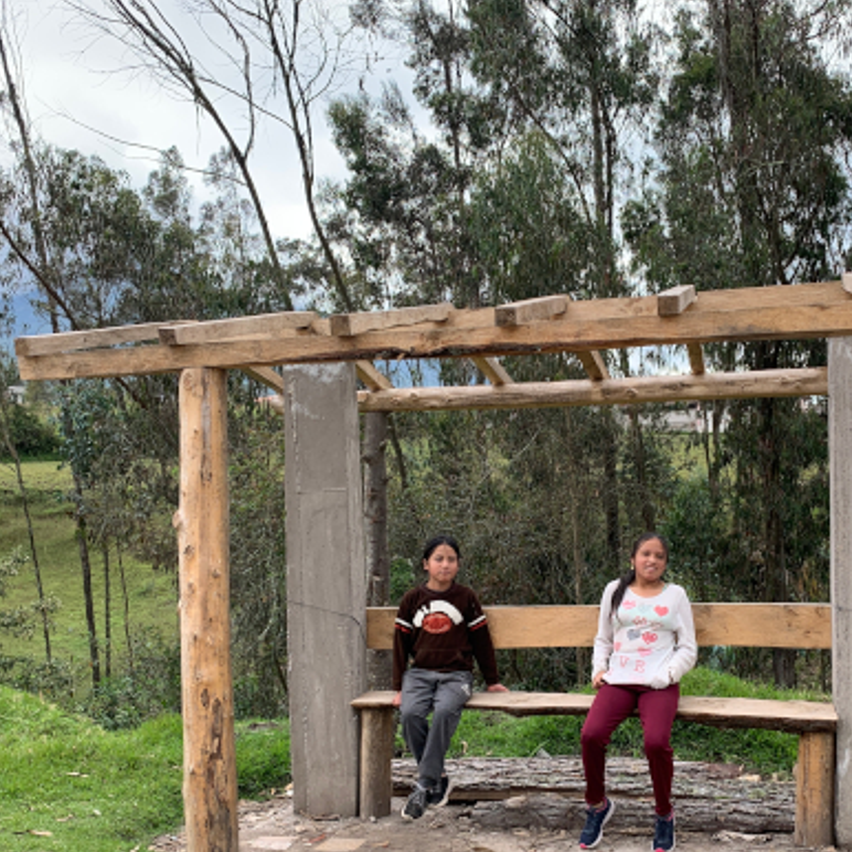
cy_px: 530
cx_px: 532
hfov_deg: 41.6
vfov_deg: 41.6
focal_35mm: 40
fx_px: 1114
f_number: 1.8
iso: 25
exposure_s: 1/481
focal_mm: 4.25
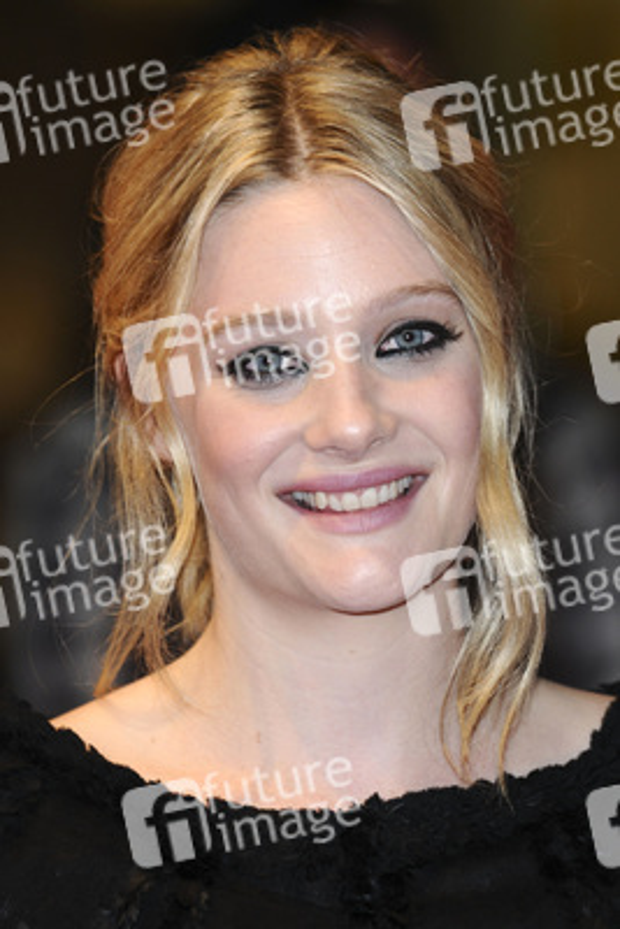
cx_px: 310
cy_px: 464
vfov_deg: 7.4
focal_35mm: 278
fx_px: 7162
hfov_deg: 5.0
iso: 320
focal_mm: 185
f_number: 4.5
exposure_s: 1/160
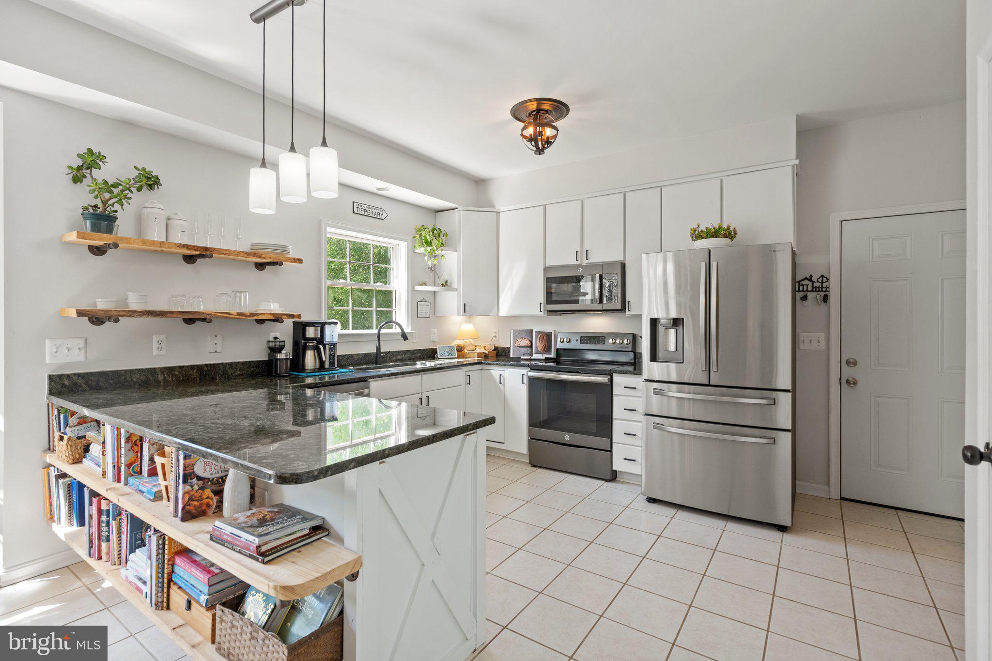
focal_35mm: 16
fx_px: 441
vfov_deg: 73.7
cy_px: 330
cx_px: 496
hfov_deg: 96.7
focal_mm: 16
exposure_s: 1/20
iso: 500
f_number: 8
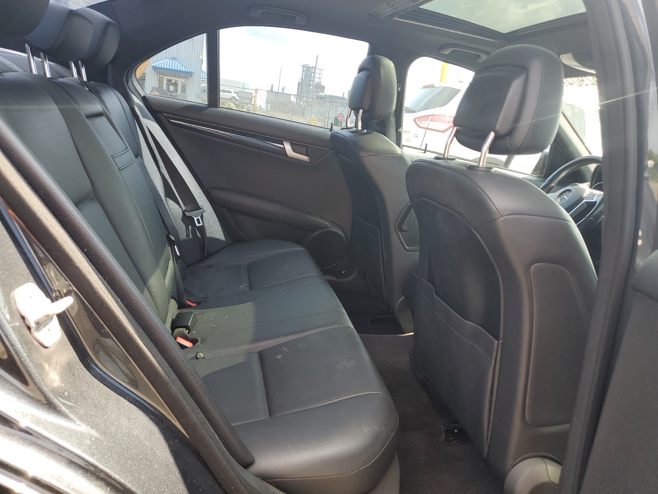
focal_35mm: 26
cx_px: 329
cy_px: 247
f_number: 1.5
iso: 50
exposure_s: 1/217
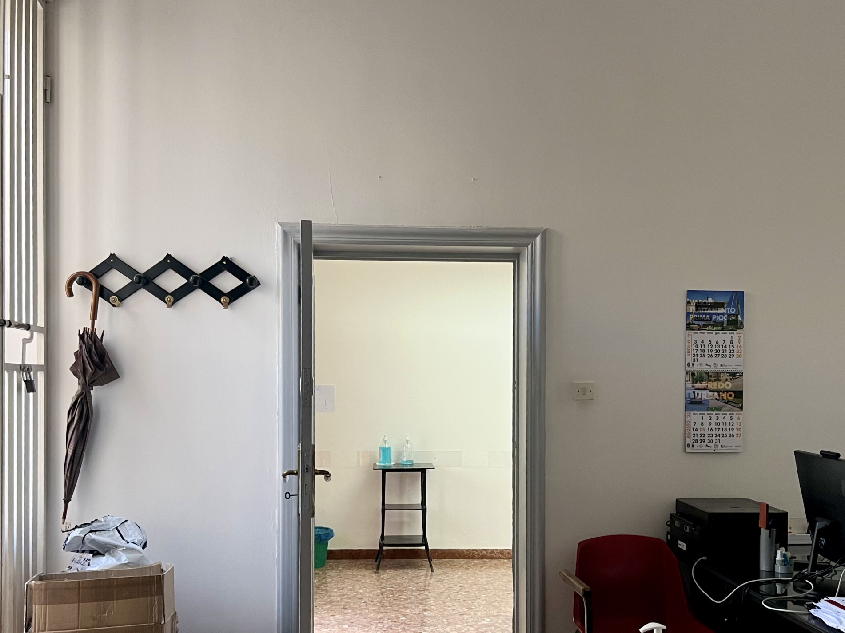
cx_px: 472
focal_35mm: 35
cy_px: 386
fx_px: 854
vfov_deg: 40.5
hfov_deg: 52.5
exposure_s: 1/50
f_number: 1.6
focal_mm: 5.1
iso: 100
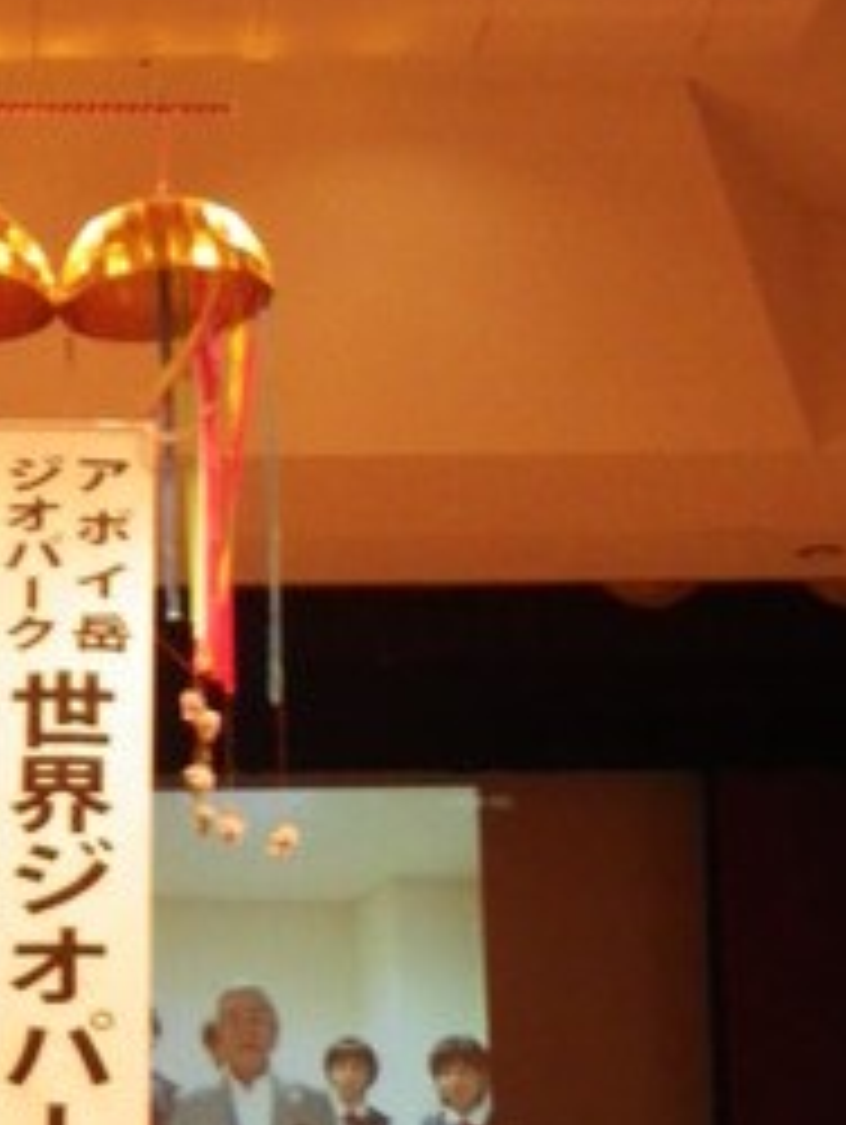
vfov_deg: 22.9
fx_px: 2733
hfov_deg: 17.3
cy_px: 909
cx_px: 79
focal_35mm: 84
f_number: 4.2
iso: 800
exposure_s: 1/15
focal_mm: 7.5
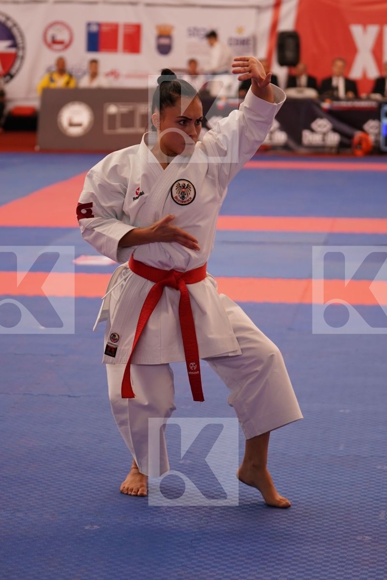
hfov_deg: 12.9
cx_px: 194
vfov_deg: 19.3
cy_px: 290
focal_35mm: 106
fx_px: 1709
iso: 800
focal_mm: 71
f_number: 2.8
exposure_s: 1/500
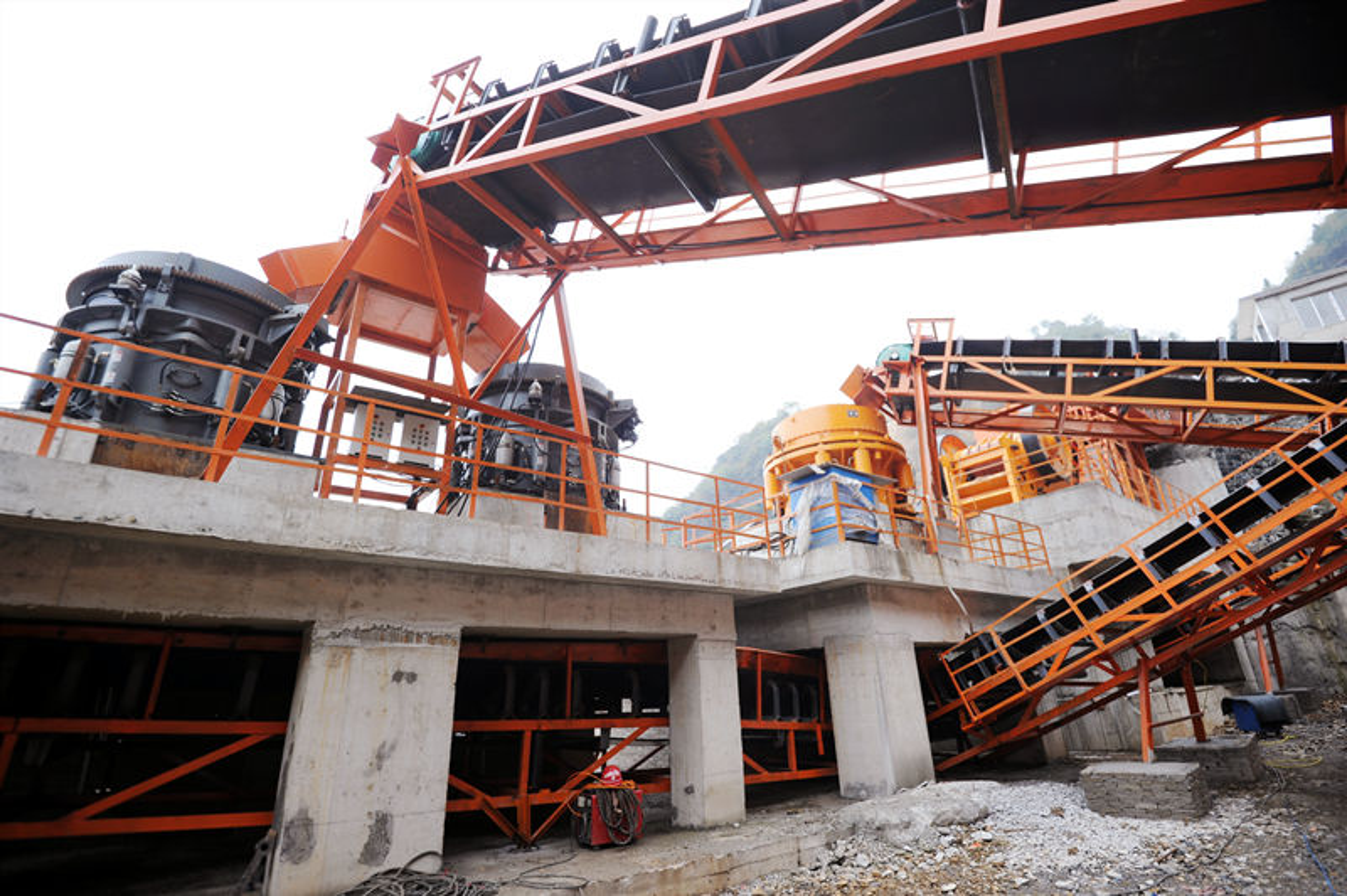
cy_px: 448
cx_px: 674
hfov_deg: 96.8
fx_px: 598
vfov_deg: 73.6
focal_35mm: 16
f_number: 4
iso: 200
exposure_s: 1/320
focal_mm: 16
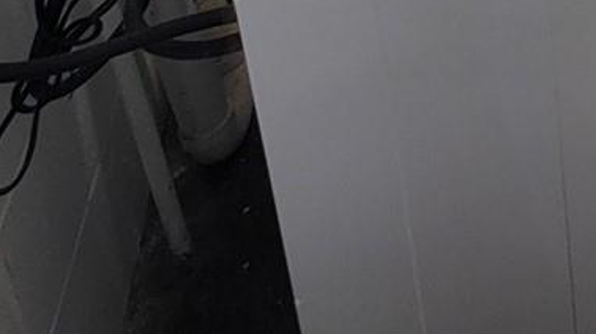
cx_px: 943
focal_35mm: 60
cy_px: -603
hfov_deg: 24.8
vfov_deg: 12.2
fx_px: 948
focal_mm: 2.2
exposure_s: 1/60
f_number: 2.2
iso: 100
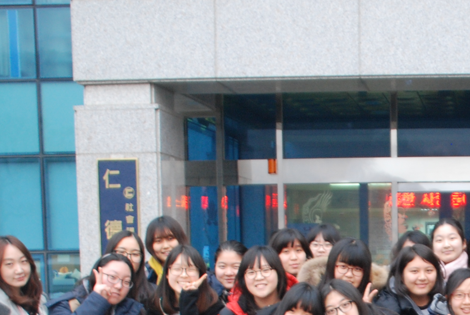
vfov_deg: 16.6
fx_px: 1033
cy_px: 374
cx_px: 483
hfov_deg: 24.3
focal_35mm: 79
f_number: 3.8
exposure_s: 1/15
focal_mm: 20
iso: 400
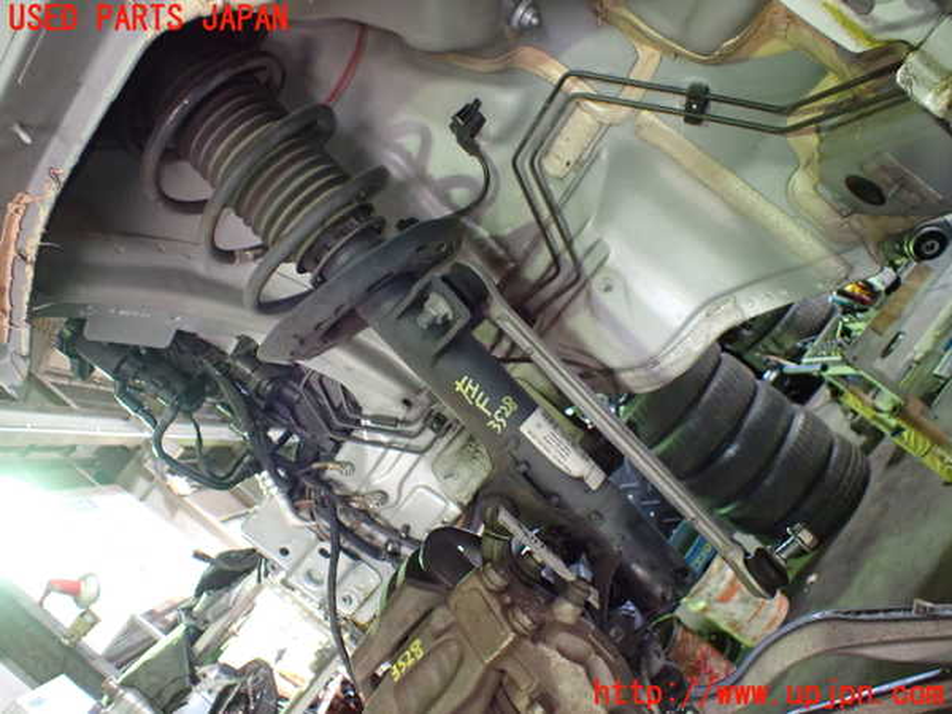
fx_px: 825
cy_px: 357
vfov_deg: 46.8
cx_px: 476
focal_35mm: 30
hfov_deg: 60.0
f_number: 2.3
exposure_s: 1/50
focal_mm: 5.4
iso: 800
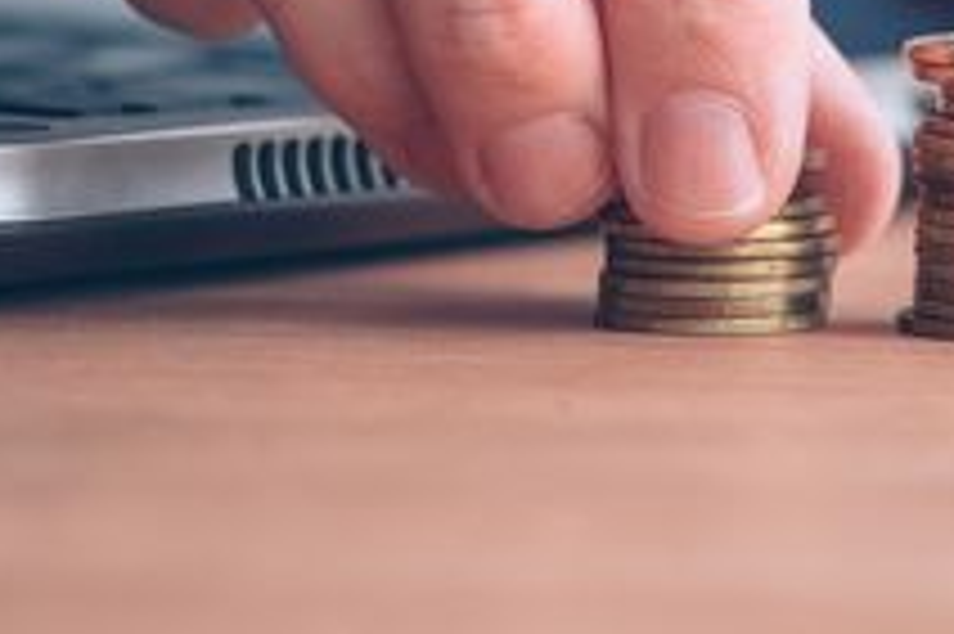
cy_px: -450
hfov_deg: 5.2
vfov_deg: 3.4
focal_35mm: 397
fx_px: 10512
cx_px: 1202
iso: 200
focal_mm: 105
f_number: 3.2
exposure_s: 1/160
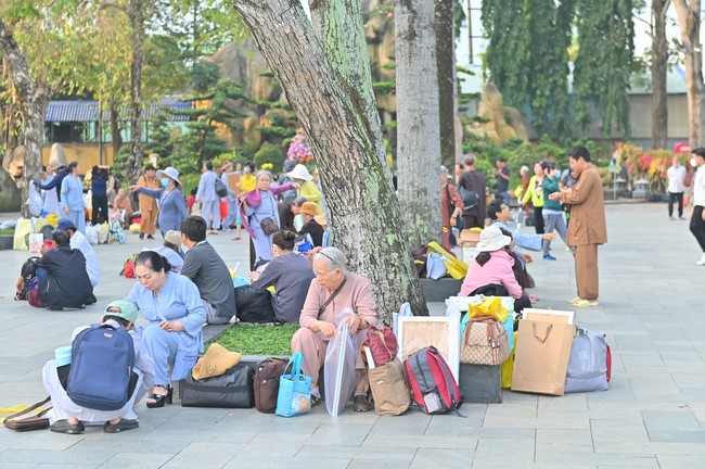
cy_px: 234
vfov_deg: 19.4
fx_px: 1369
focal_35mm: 70
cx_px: 352
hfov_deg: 28.9
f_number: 3.5
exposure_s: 1/320
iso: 200
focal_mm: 70
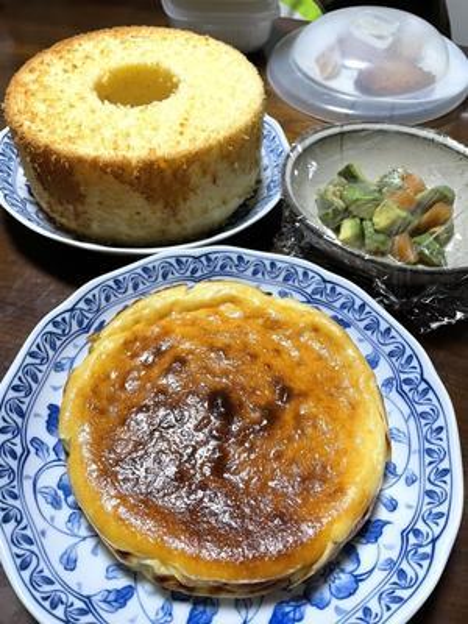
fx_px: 469
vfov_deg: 67.3
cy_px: 312
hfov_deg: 53.1
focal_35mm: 26
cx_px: 234
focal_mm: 4.2
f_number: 1.6
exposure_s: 1/75
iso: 125
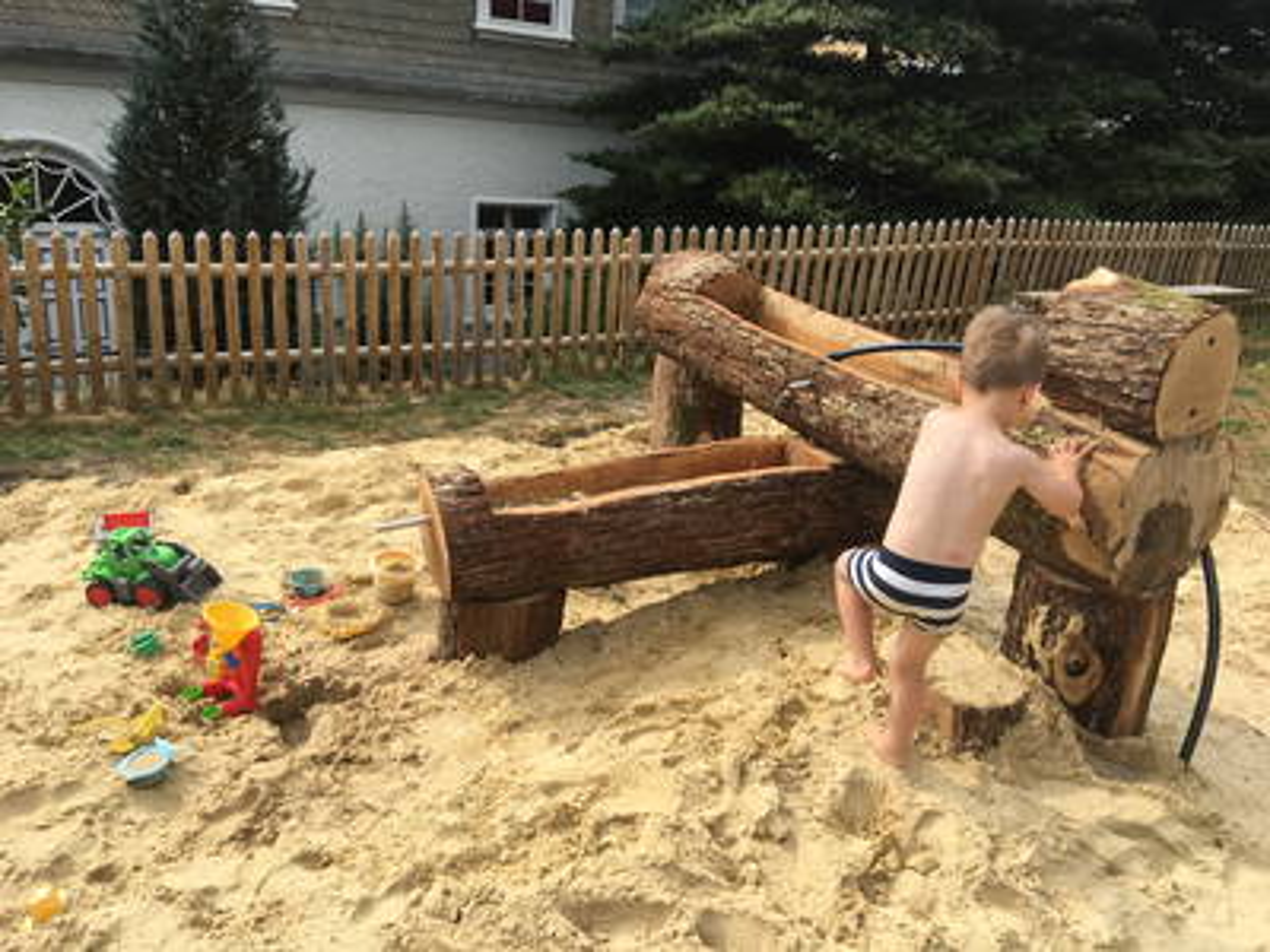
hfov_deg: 61.7
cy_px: 476
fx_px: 1064
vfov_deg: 48.2
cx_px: 635
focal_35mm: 29
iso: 25
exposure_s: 1/761
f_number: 2.2
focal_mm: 4.15
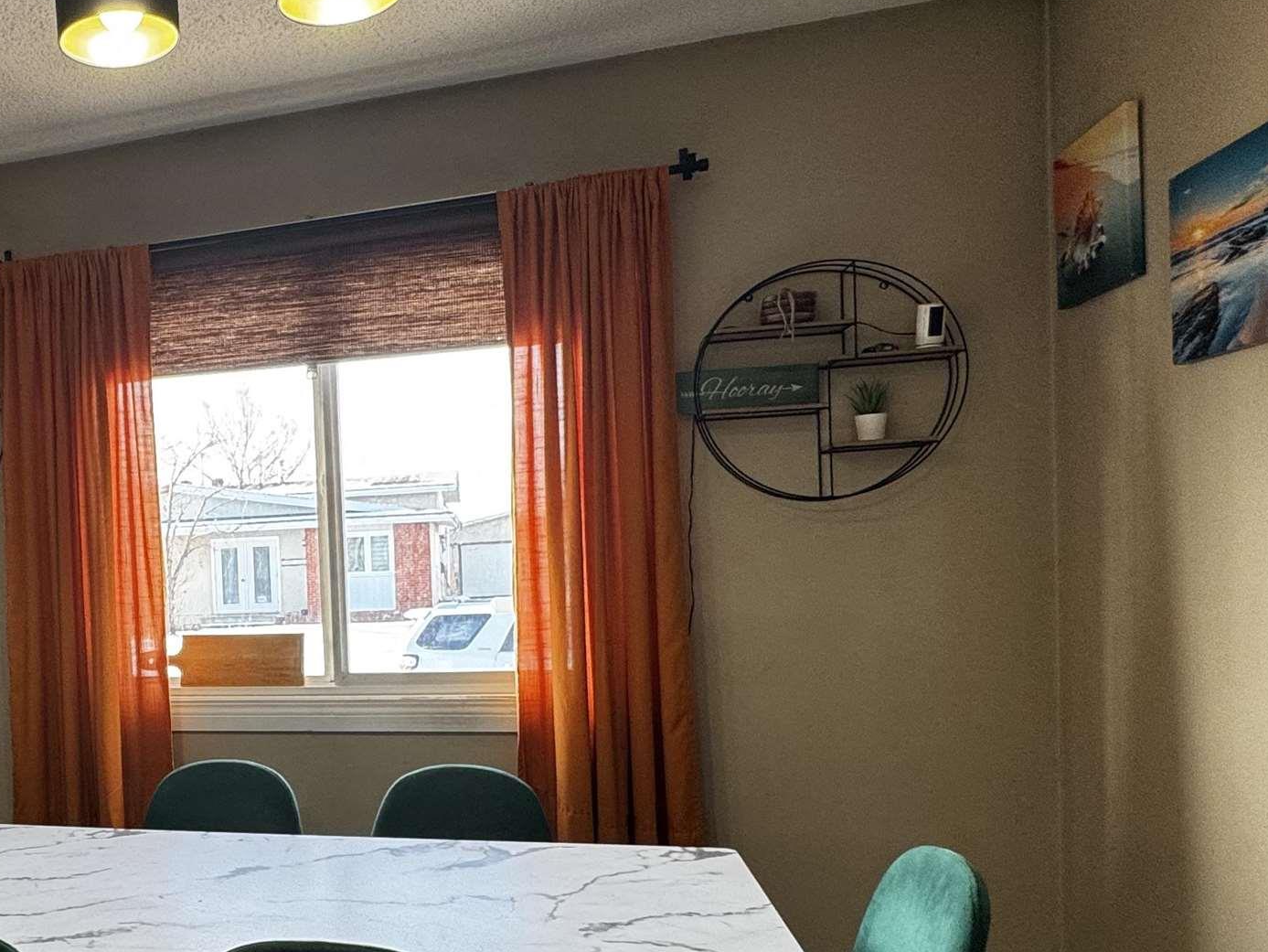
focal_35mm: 31
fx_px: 1136
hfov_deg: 52.5
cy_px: 616
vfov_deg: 44.9
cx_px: 168
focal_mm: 2.22
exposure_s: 1/120
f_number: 2.2
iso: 100
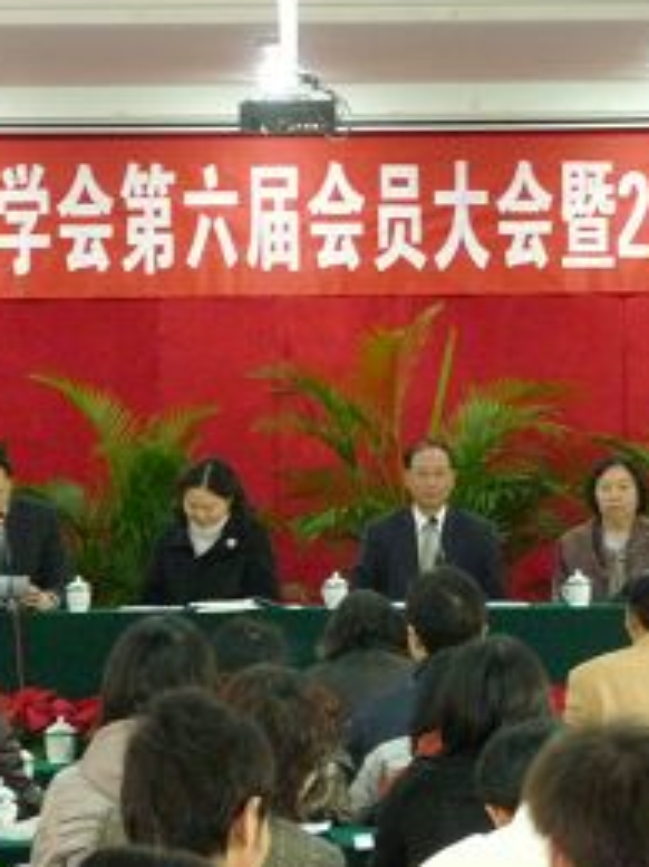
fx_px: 4854
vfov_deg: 10.2
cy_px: 351
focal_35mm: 194
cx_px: 271
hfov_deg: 7.6
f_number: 4.7
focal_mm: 19.1
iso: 640
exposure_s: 1/8
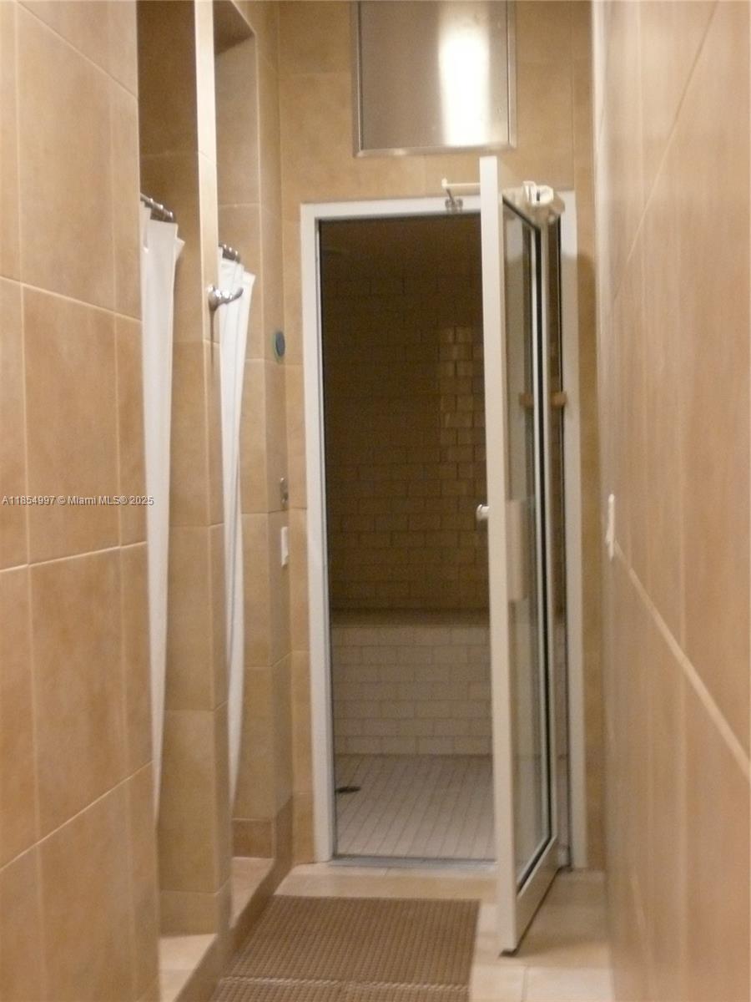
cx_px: 376
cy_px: 501
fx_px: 1388
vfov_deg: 39.7
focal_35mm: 48
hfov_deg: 30.3
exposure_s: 1/8
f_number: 4.2
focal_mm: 7.8
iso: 400
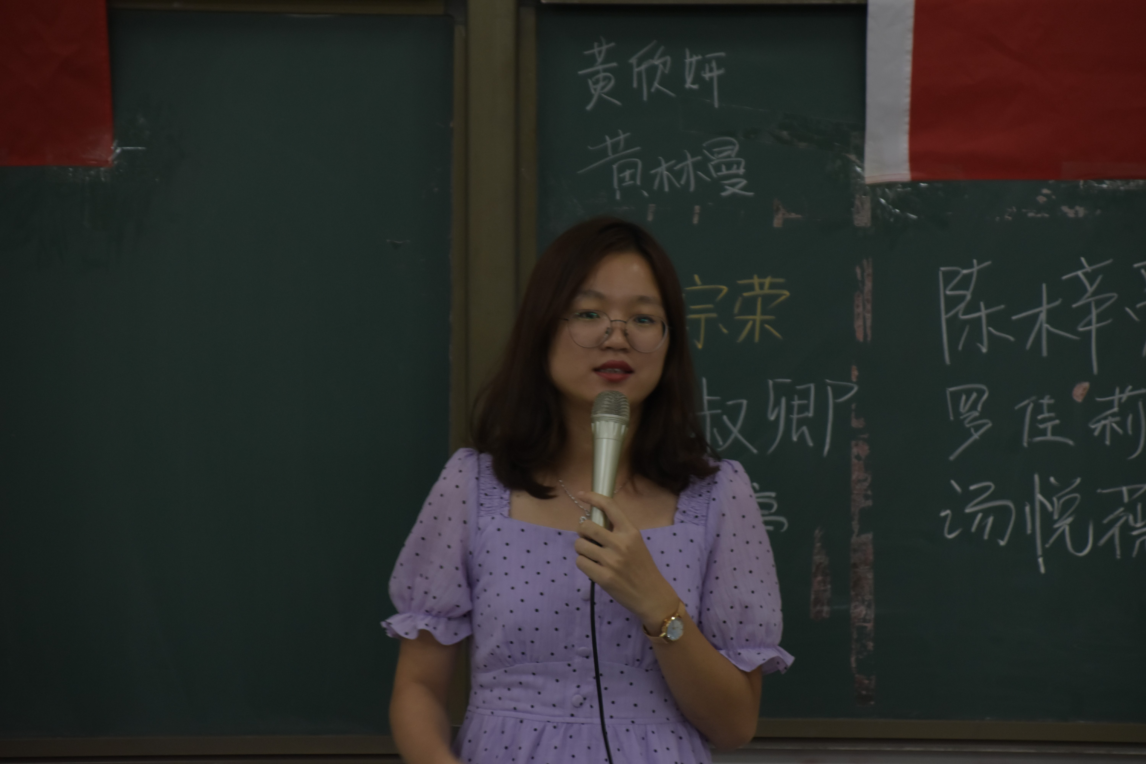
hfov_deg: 11.2
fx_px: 5825
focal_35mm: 183
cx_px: 573
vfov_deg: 7.5
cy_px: 382
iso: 1000
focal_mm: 122
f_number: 5.6
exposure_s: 1/30
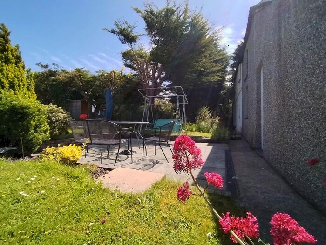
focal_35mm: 17
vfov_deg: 74.7
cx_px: 163
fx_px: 160
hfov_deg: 91.0
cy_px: 122
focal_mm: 1.42
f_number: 2.2
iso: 100
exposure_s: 1/2932
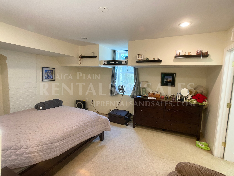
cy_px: 88
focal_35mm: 26
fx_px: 176
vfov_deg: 53.1
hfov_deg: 67.3
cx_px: 117
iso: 250
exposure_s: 1/60
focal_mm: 4.25
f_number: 1.8
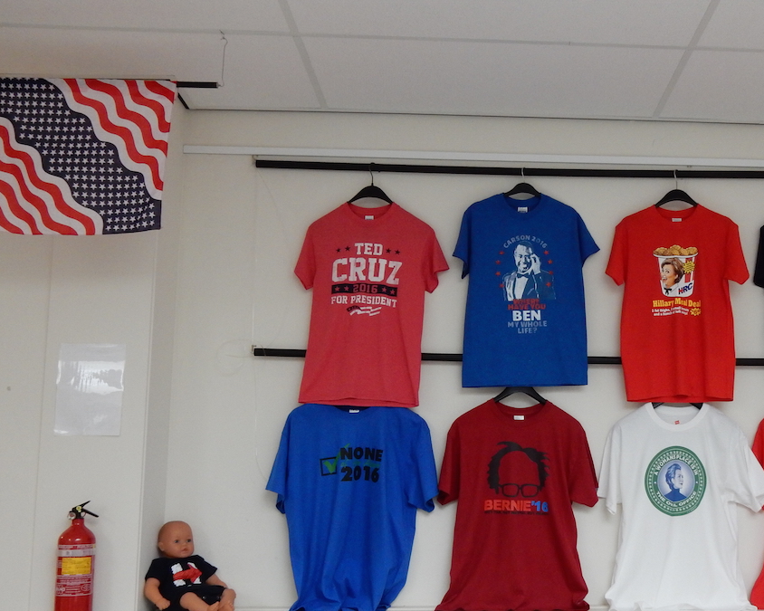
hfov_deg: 44.0
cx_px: 519
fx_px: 927
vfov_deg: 36.4
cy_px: 359
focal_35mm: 41
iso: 400
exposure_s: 1/25
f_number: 4
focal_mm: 5.4
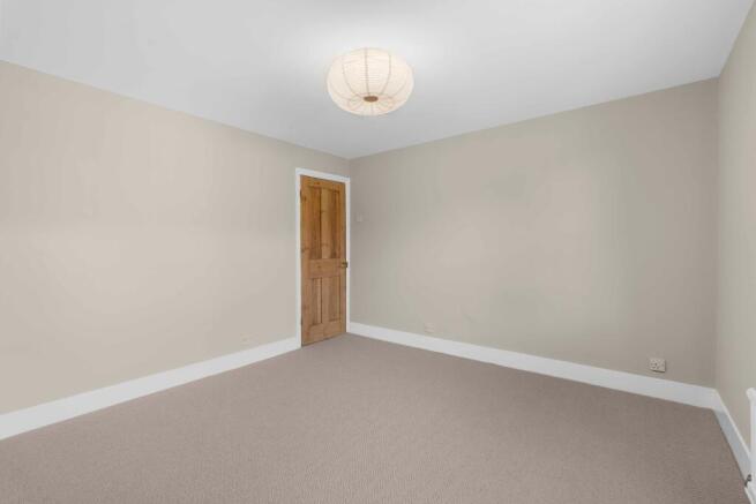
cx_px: 378
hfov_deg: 96.7
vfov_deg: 73.8
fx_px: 336
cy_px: 252
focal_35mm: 16
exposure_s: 1/4
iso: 640
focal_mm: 16
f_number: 7.1
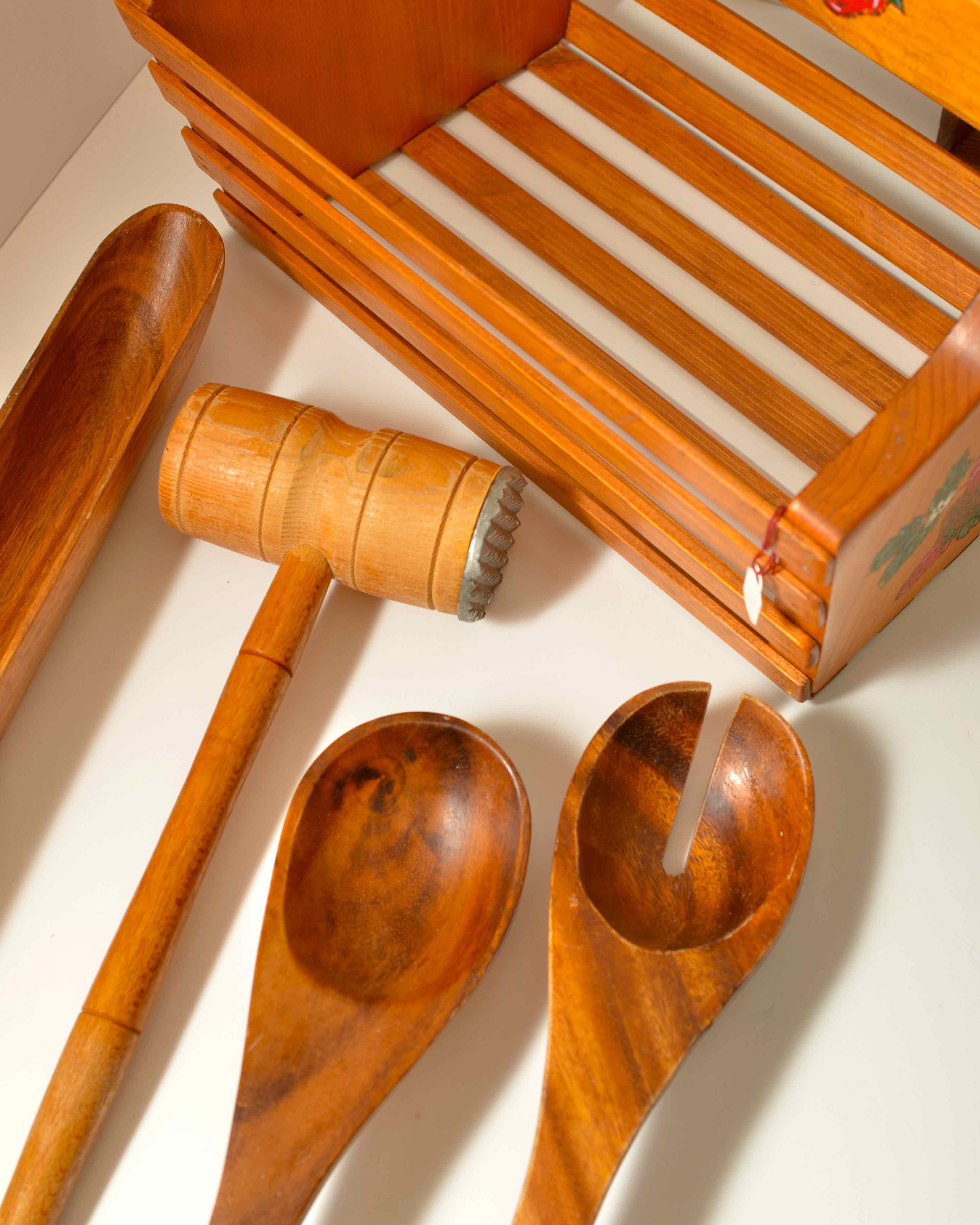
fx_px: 1740
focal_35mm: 48
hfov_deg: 31.4
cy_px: 489
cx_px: 494
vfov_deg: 38.6
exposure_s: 1/250
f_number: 5.6
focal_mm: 28
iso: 100
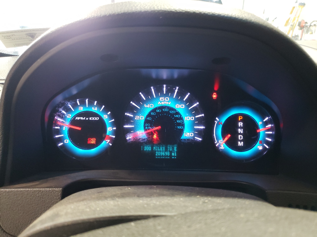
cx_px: 158
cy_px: 118
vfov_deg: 53.1
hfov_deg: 67.3
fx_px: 238
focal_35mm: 26
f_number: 1.5
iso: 306
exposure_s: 1/50
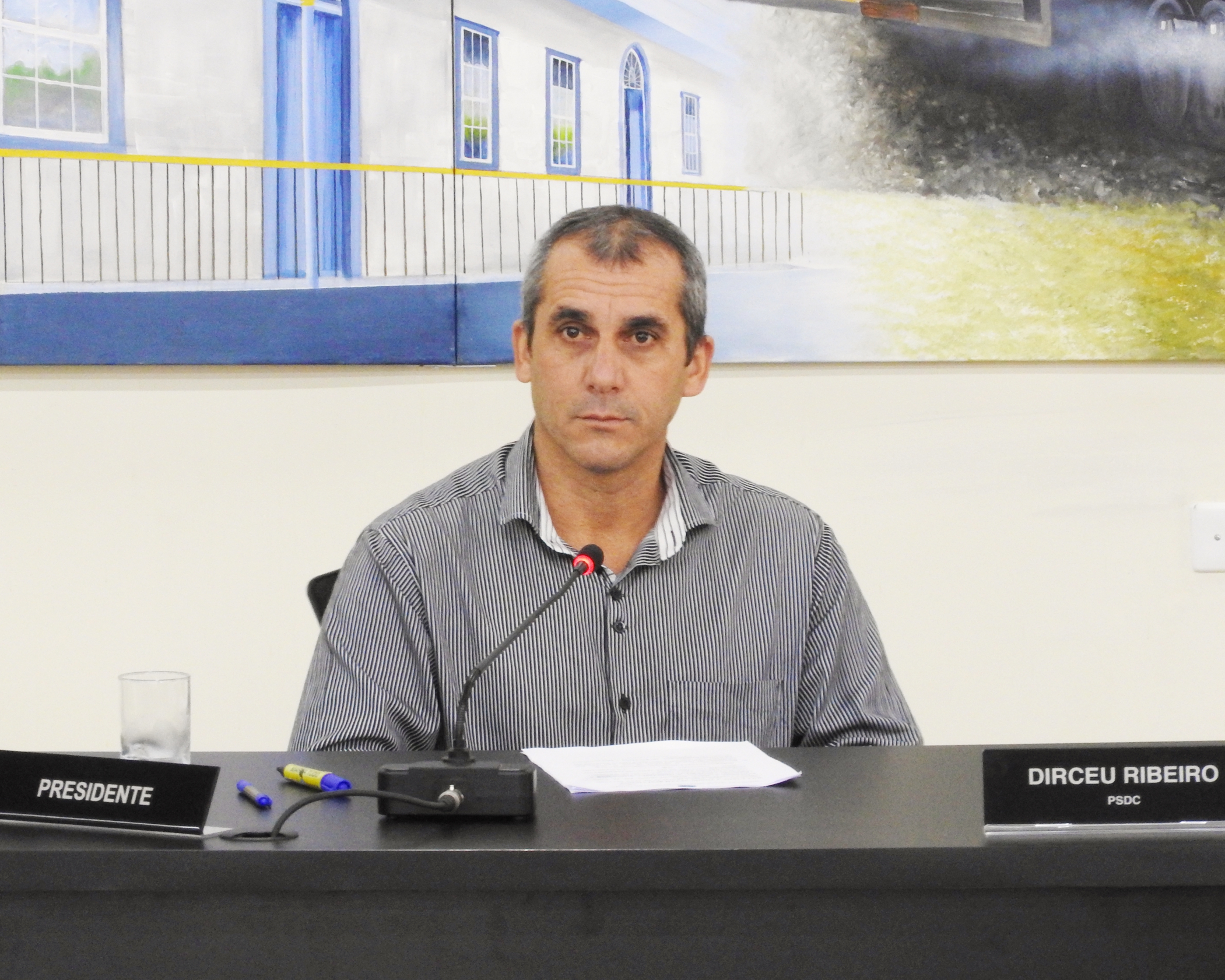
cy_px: 501
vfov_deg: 3.5
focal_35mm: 439
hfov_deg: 4.4
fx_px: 15917
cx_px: 567
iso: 800
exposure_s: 1/6
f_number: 8
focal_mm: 71.7
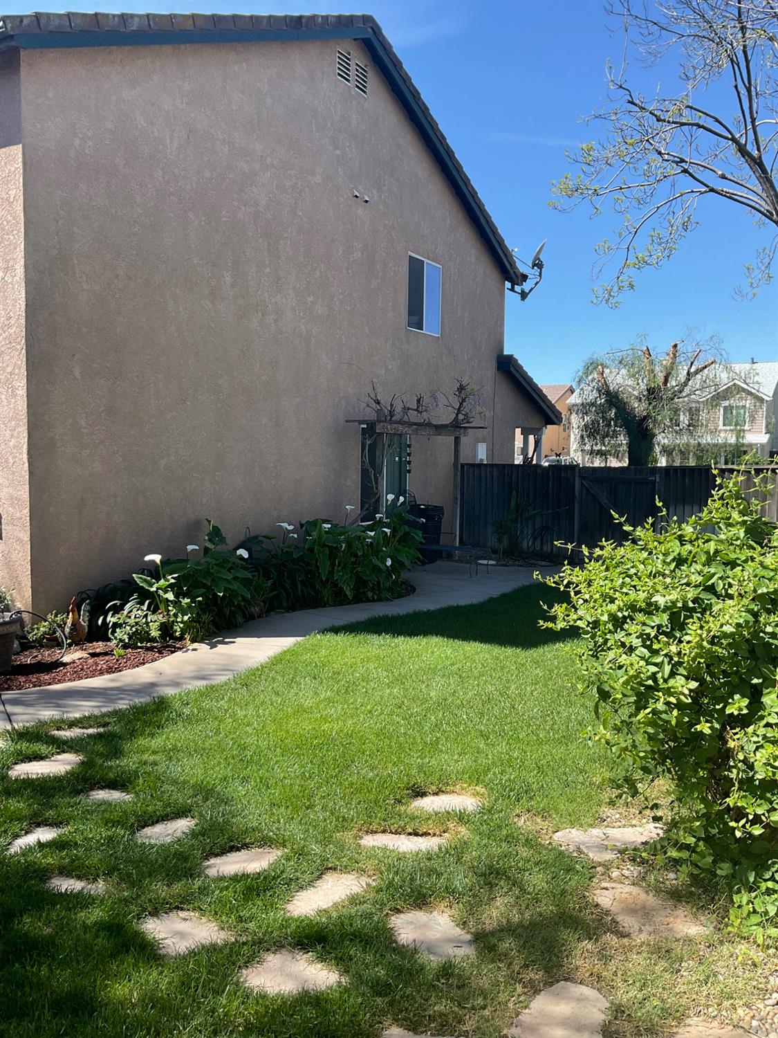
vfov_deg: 61.7
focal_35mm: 29
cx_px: 389
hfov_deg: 48.2
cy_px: 519
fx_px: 869
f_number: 1.8
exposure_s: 1/855
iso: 16
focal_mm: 3
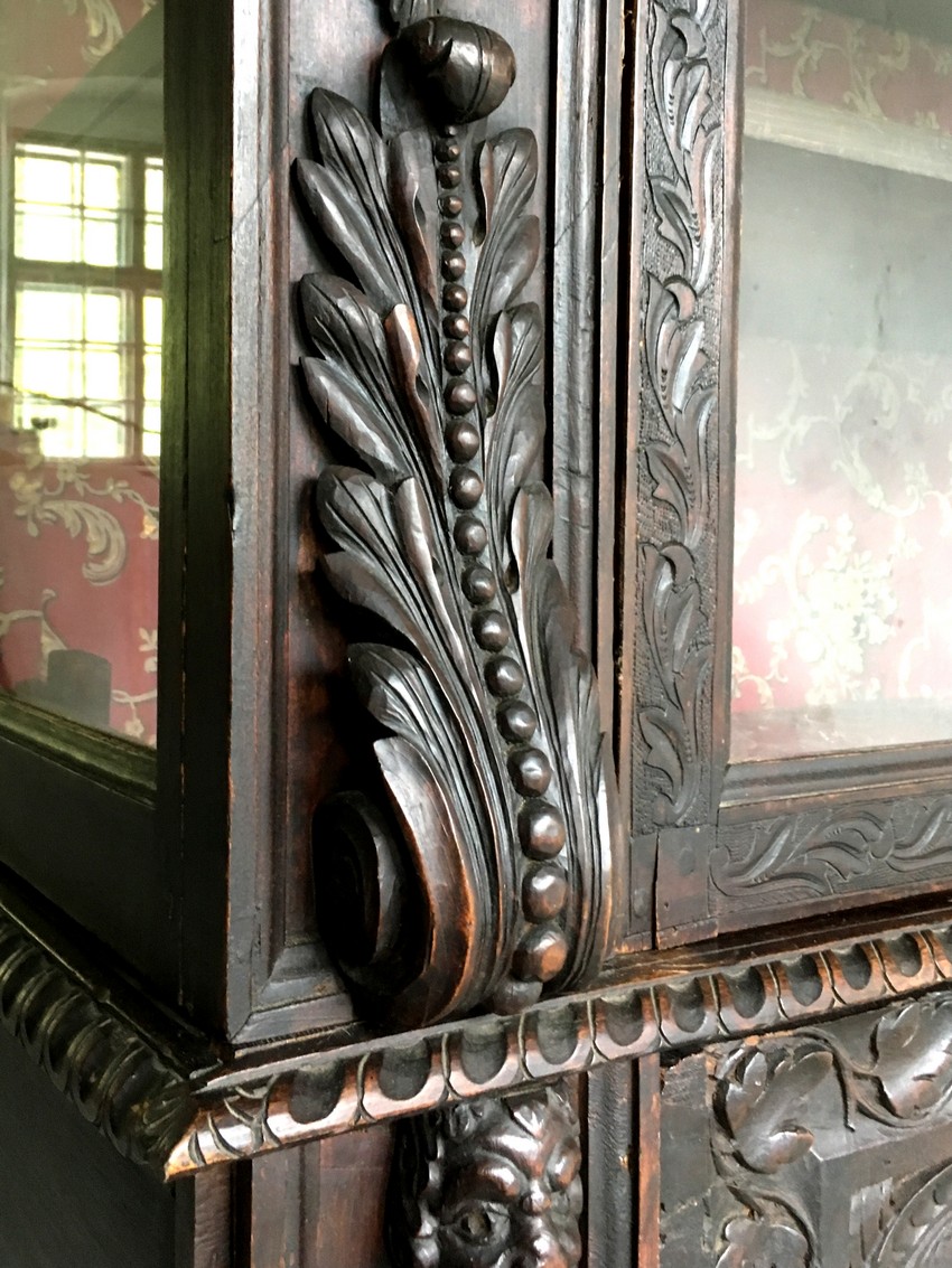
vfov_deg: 61.7
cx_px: 476
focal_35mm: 29
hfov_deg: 48.2
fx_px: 1063
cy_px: 634
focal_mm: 4.15
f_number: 2.2
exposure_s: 1/33
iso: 160
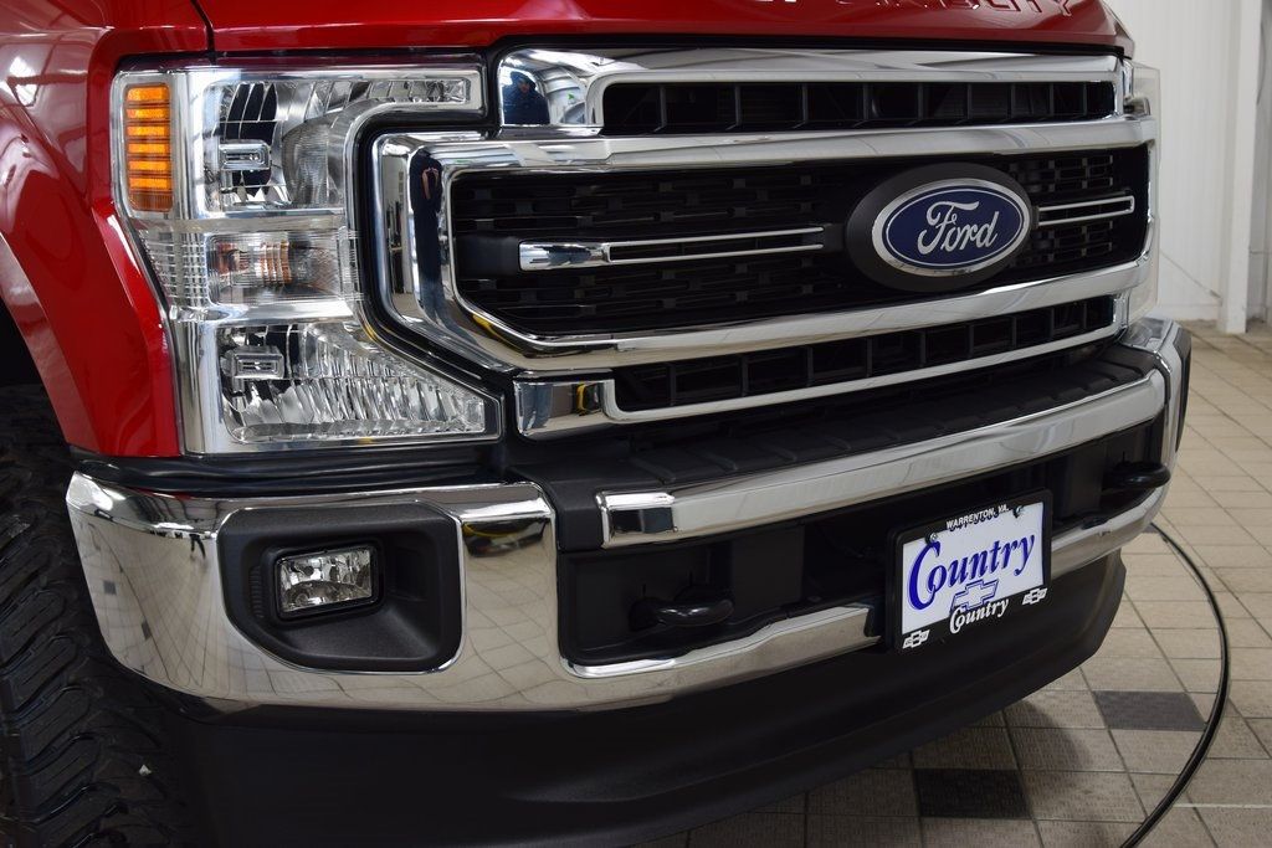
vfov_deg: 31.9
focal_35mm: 42
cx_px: 636
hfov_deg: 46.4
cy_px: 424
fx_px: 1484
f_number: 6.3
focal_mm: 28
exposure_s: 1/20
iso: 400
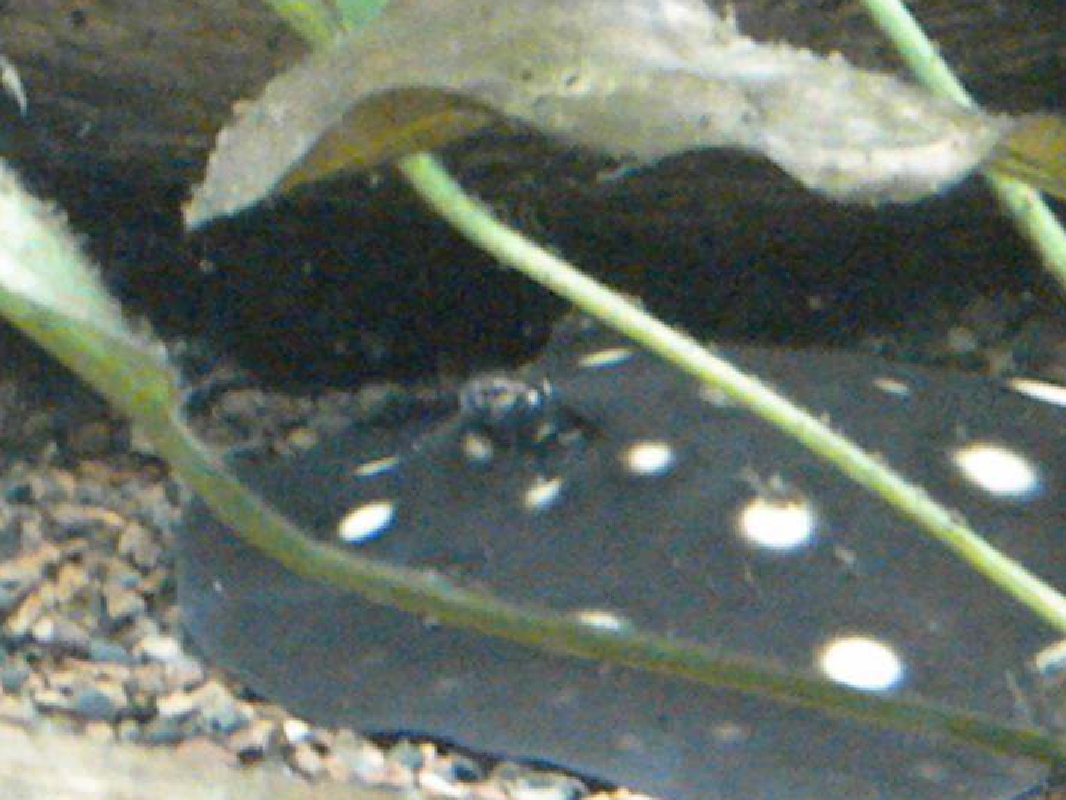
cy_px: 393
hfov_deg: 16.7
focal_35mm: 118
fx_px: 3634
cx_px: 482
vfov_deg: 12.6
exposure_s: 1/28.5
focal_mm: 9.1
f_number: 4.3
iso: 3200
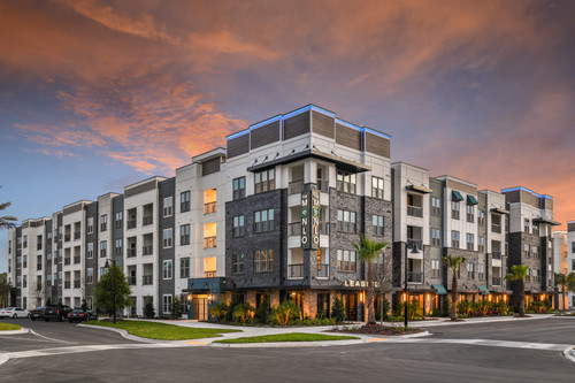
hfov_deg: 60.3
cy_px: 192
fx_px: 495
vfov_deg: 42.3
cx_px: 288
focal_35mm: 31
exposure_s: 1.3
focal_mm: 31
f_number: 8
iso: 80
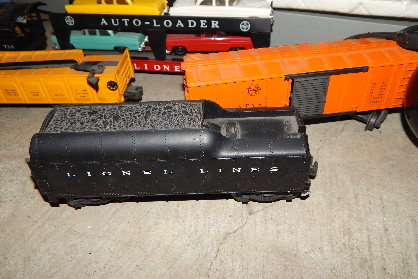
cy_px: 123
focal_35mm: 30
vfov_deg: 43.5
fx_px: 348
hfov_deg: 61.9
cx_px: 211
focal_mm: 5.1
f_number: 6.3
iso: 200
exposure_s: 1/30
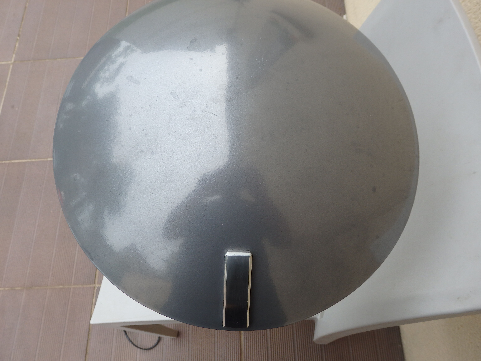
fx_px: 375
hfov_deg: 65.3
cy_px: 180
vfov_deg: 51.4
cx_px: 240
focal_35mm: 27
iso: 125
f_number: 3.2
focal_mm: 5
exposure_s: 1/640
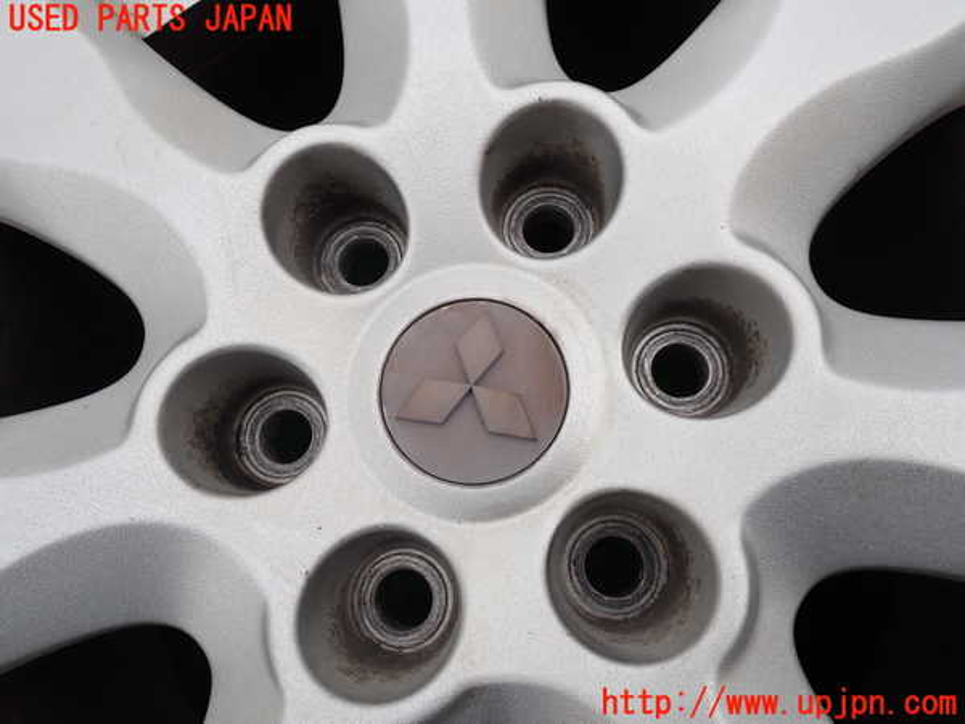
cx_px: 482
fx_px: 697
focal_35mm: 25
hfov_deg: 69.4
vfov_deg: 54.9
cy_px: 362
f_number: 2.8
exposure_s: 1/160
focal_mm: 4.5
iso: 100
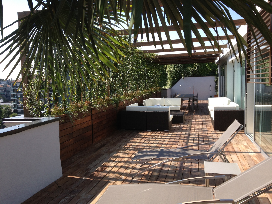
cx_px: 136
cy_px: 102
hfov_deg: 52.6
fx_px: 275
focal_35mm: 35
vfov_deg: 40.7
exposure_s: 1/824
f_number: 2.4
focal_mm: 4.28
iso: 64
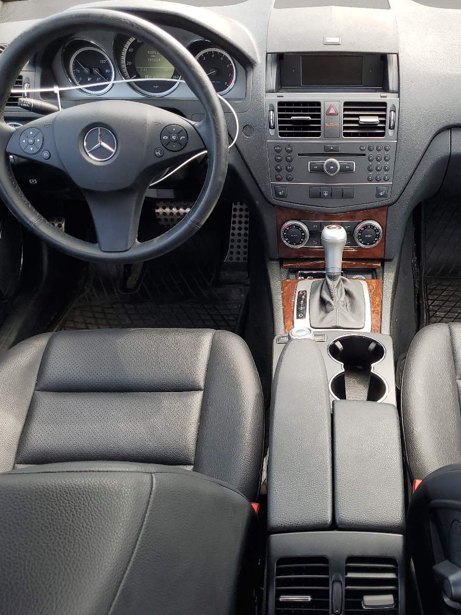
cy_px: 310
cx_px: 328
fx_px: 622
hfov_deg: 39.9
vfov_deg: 52.6
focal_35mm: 35
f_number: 1.5
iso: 50
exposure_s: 1/270
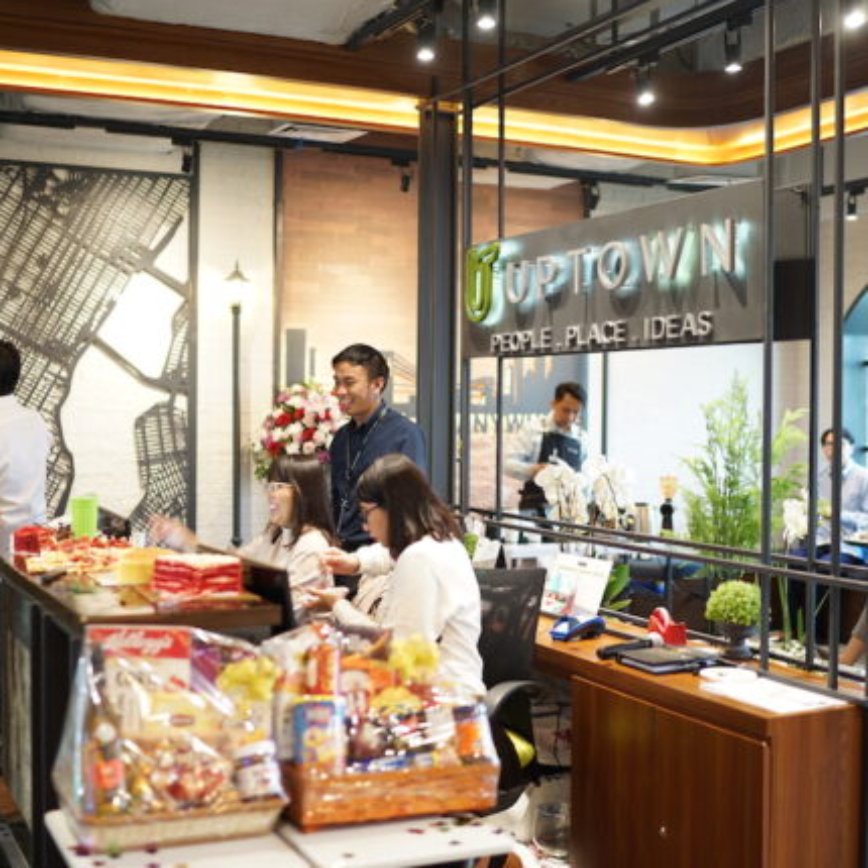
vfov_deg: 37.6
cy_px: 433
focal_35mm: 45
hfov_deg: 37.5
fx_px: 1277
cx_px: 361
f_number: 1.4
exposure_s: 1/20
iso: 200
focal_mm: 35
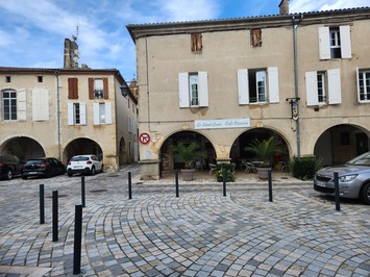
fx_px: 246
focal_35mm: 23
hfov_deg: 73.9
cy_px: 138
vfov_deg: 58.9
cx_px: 185
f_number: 1.8
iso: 20
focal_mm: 5.4
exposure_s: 1/736
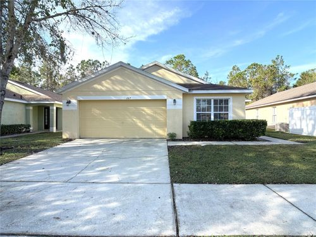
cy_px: 118
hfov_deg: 71.6
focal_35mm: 24
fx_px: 219
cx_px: 158
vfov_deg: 56.8
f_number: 1.78
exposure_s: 1/2000
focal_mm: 6.76
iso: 80
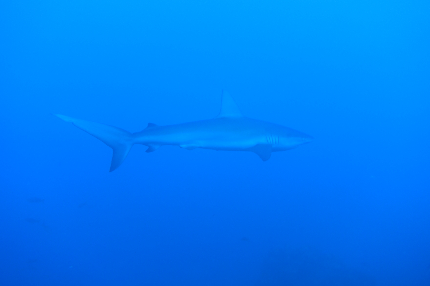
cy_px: 143
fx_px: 406
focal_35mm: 34
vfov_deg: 38.9
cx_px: 215
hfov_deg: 55.8
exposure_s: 1/80
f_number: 3.2
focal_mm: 12.35
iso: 125
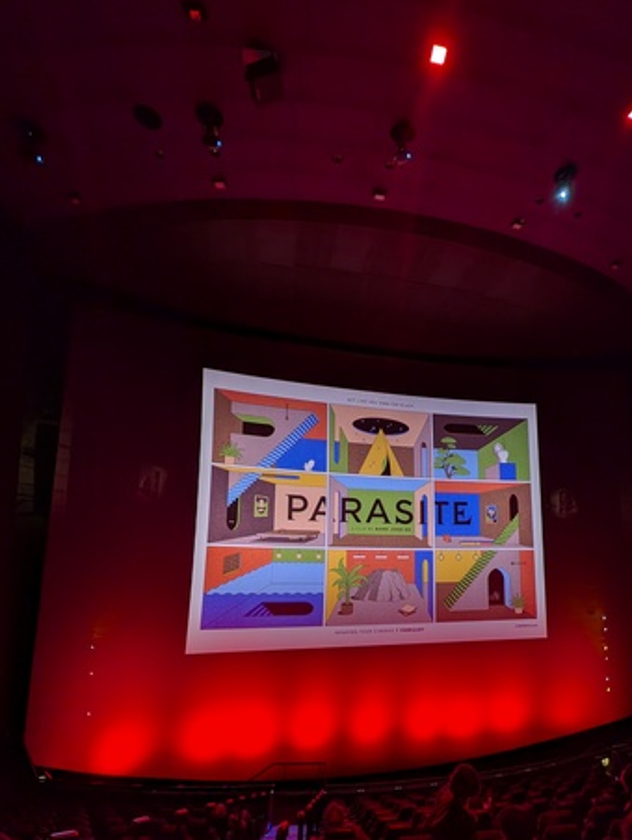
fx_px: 413
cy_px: 513
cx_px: 381
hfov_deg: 74.0
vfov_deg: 89.5
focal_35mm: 17
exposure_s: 1/37.5
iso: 73
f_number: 1.95
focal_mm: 2.23
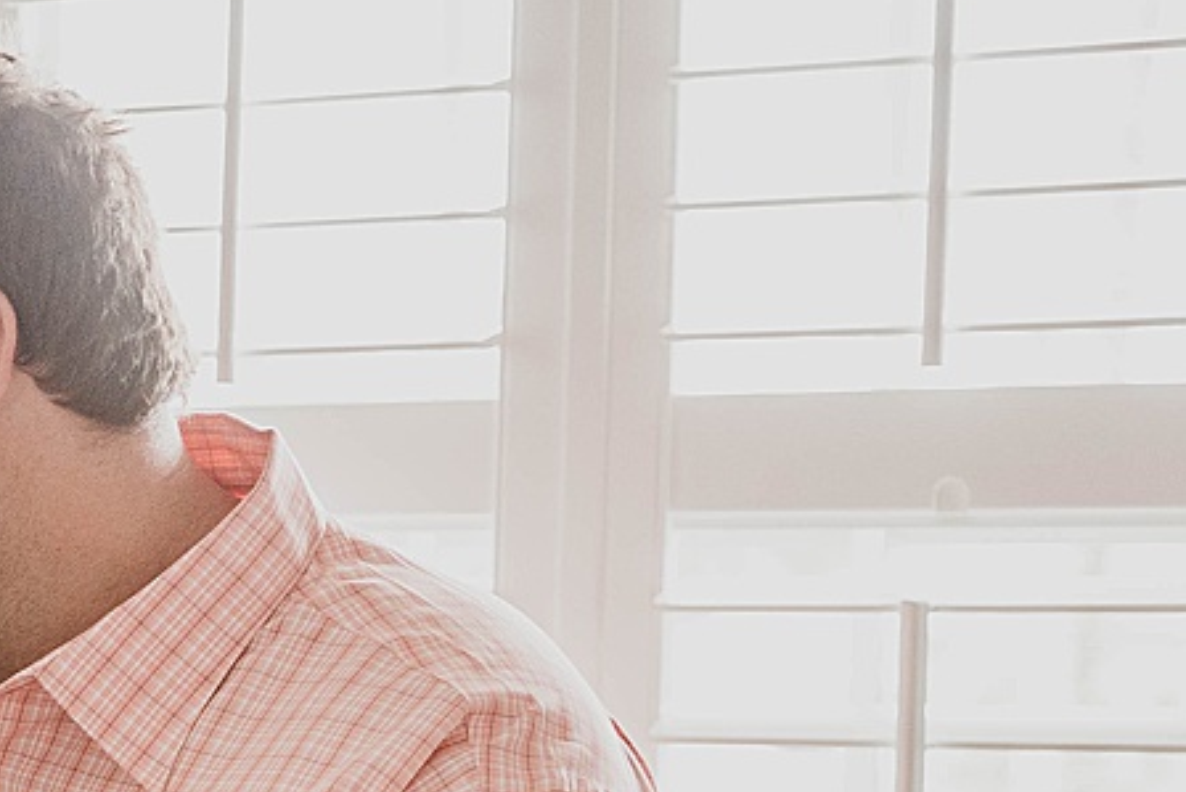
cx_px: -633
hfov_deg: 15.1
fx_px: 4119
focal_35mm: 125
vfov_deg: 10.8
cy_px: 989
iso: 1000
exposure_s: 1/125
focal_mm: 35
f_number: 2.5
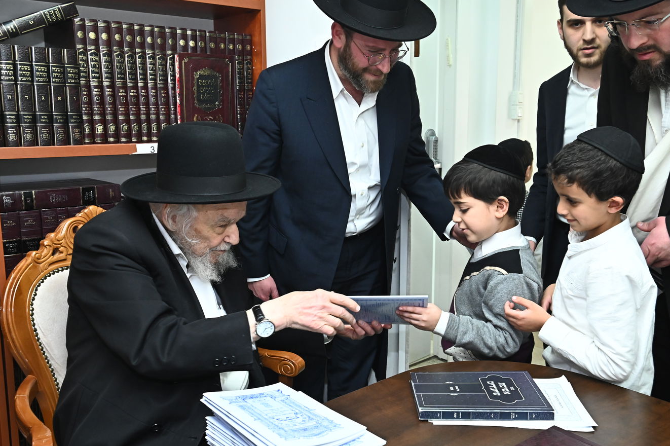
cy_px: 220
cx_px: 347
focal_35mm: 36
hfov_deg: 53.1
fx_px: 670
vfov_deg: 36.8
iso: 4000
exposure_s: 1/200
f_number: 8
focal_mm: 34
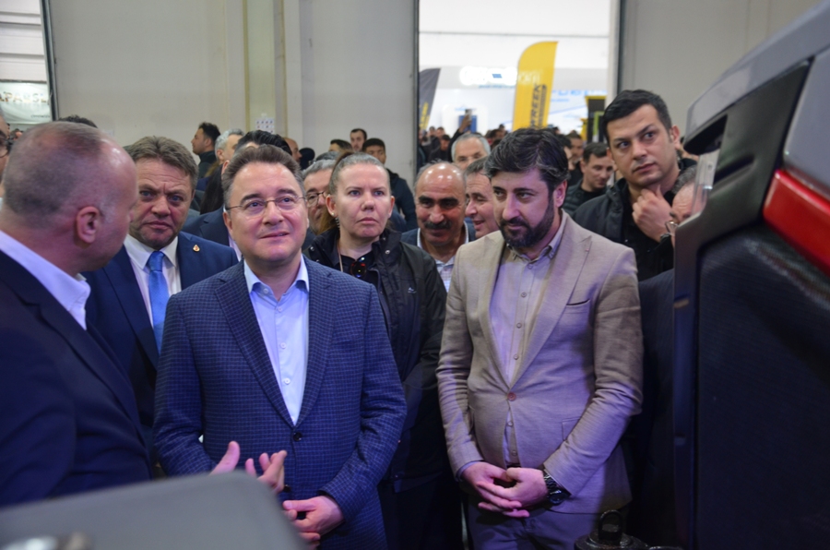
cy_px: 275
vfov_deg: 31.8
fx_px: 966
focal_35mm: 42
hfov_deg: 46.5
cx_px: 415
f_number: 4
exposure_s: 1/60
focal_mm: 28
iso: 640
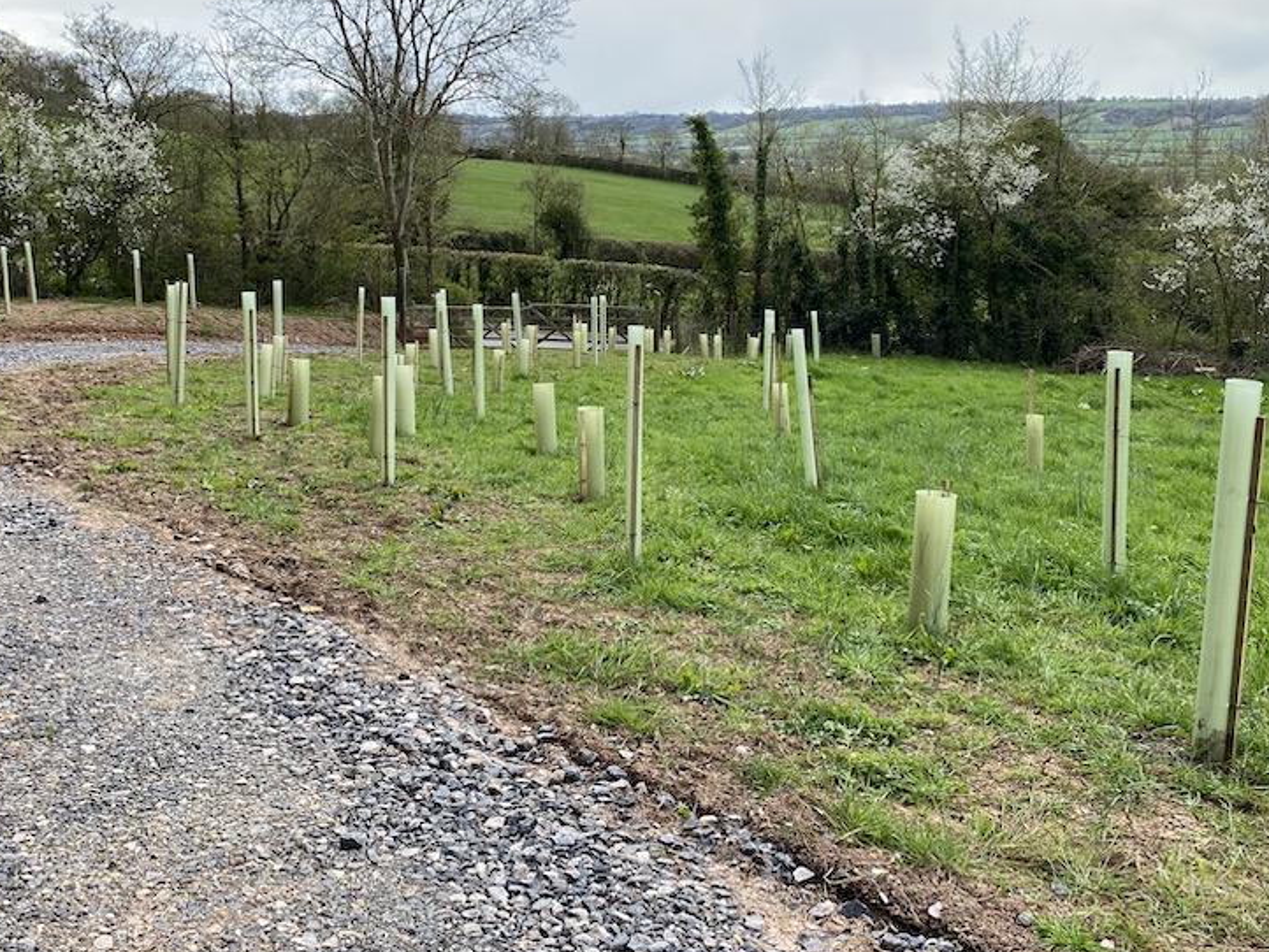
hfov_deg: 51.3
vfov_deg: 39.3
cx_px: 601
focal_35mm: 36
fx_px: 1320
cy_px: 337
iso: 32
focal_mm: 4.25
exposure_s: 1/329
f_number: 1.8
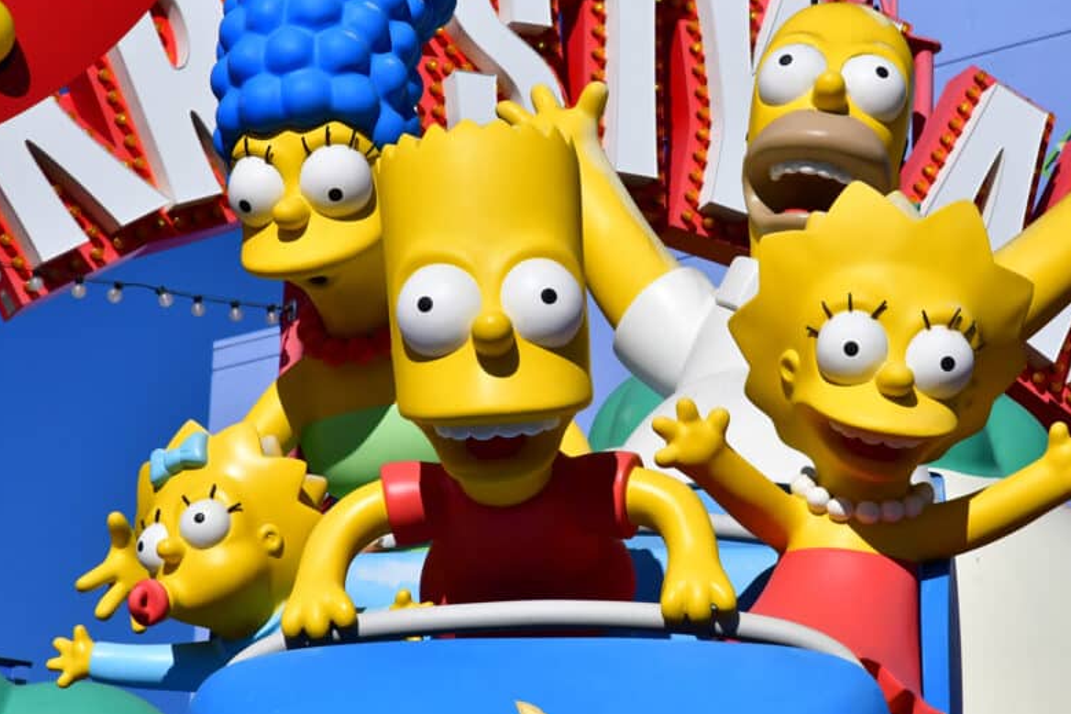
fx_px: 4223
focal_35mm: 142
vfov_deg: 9.7
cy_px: 332
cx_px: 643
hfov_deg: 14.4
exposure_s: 1/2500
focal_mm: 78
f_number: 13
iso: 1000
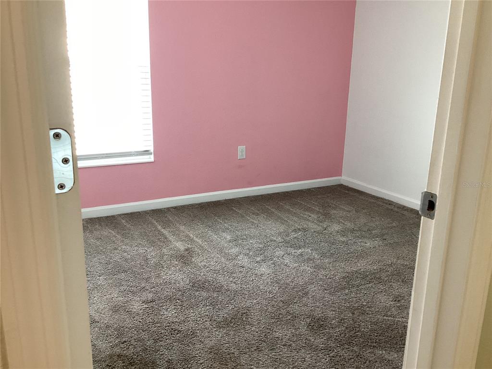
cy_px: 184
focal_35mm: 31
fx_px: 441
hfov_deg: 58.4
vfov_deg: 45.4
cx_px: 246
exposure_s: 1/60
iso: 80
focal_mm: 3.3
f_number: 2.4
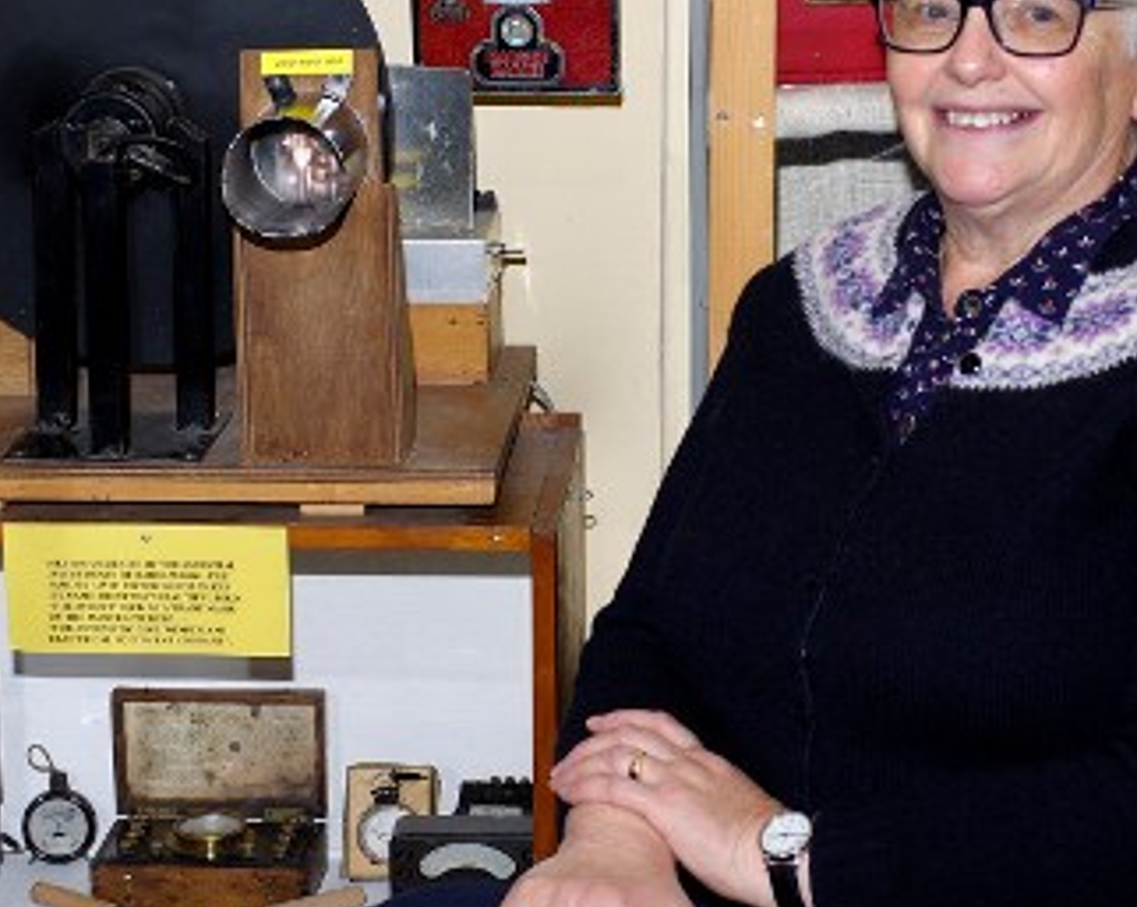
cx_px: 703
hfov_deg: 19.7
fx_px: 3261
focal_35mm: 97
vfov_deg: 15.8
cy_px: 408
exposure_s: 1/80
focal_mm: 35
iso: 100
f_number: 5
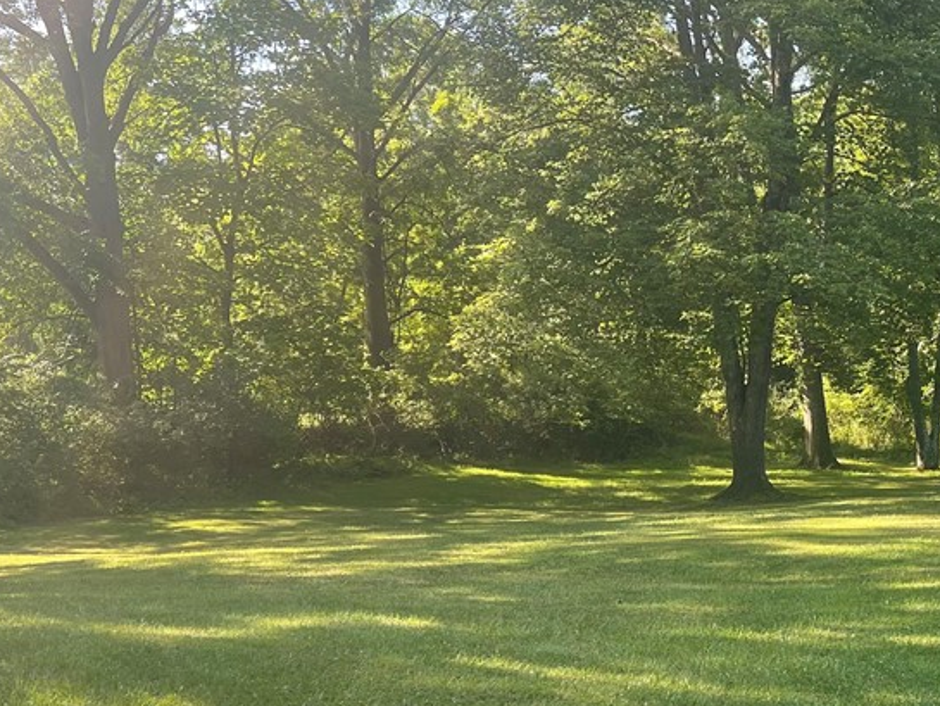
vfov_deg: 30.5
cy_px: 514
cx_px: 699
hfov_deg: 39.4
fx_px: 1277
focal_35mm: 47
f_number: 1.6
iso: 32
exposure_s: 1/422
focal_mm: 5.1
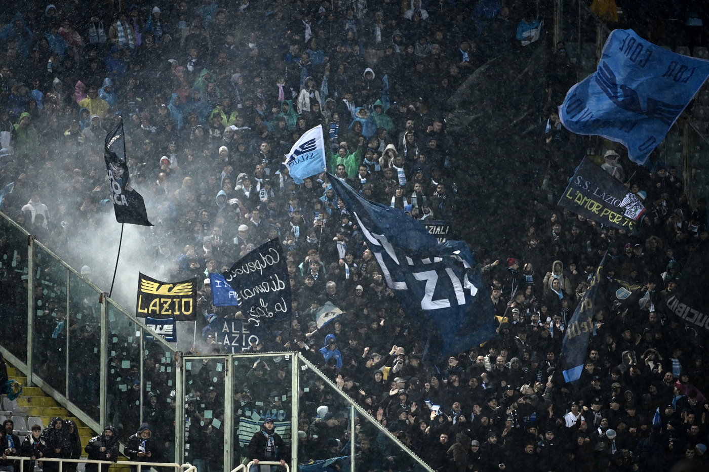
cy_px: 236
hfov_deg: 5.6
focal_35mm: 370
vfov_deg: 3.7
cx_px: 354
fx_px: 7286
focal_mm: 370
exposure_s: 1/640
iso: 2500
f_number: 4
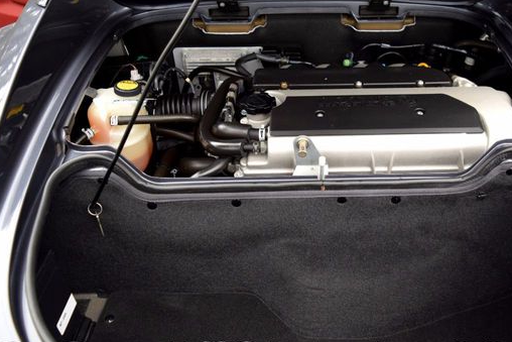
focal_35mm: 34
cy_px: 164
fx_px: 484
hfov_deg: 55.3
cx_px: 312
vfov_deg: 38.9
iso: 640
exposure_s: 1/60
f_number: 4
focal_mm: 18
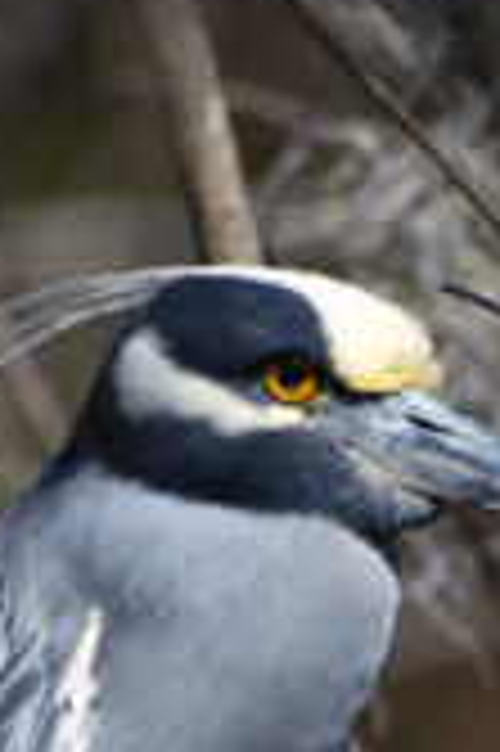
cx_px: 212
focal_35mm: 1292
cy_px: 729
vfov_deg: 1.6
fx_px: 26971
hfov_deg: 1.1
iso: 110
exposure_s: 1/500
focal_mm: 480
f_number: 6.3
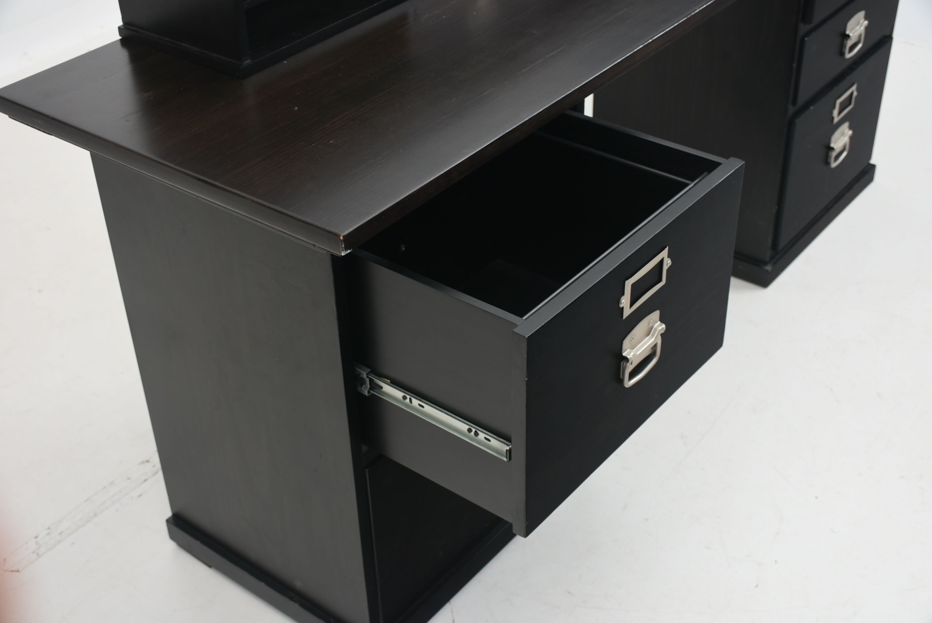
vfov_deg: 28.1
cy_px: 312
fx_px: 1244
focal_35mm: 48
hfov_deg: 41.1
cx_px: 466
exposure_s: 1/100
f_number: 7.1
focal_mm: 32
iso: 160
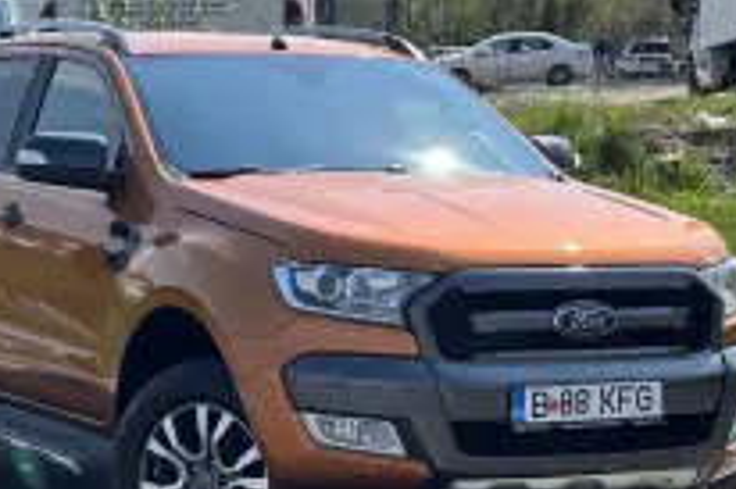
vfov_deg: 9.8
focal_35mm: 140
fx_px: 2860
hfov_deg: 14.6
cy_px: 332
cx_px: 225
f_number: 2.8
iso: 32
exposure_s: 1/457
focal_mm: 9
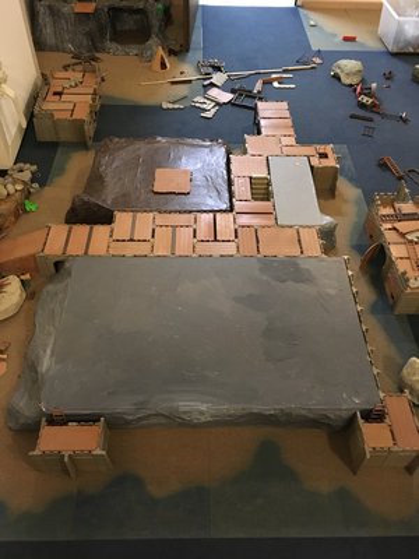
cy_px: 280
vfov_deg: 61.7
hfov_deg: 48.2
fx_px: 468
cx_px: 210
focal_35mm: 29
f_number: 2.2
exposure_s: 1/17
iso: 400
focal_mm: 4.15
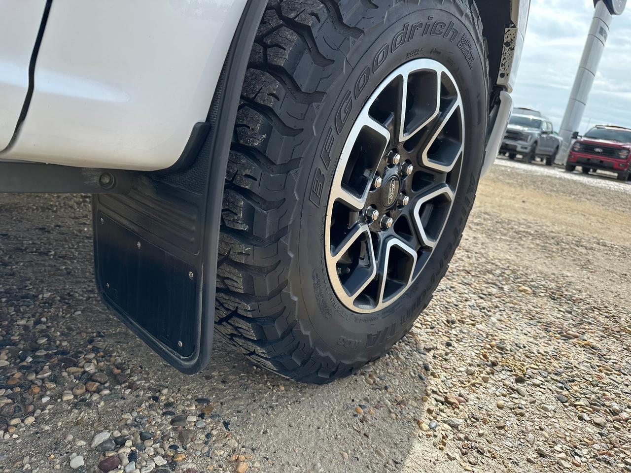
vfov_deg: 56.8
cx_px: 316
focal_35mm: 24
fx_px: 437
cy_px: 236
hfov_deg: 71.6
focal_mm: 6.86
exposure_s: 1/2591
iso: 80
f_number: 1.78
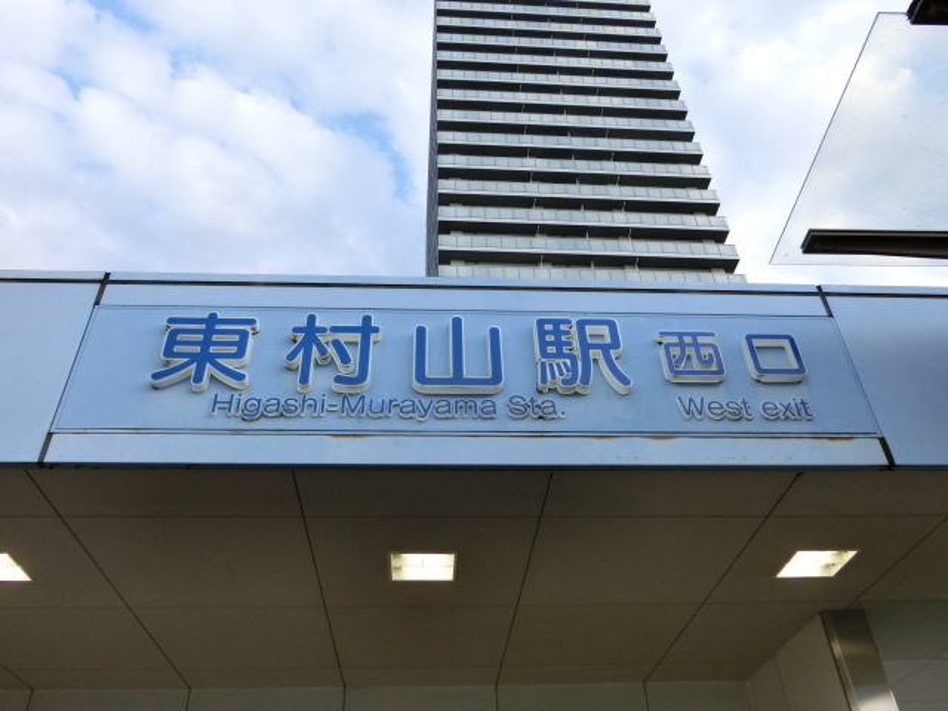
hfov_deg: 61.7
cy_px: 356
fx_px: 794
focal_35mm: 29
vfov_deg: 48.2
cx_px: 474
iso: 80
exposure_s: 1/200
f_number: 3.7
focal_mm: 5.2
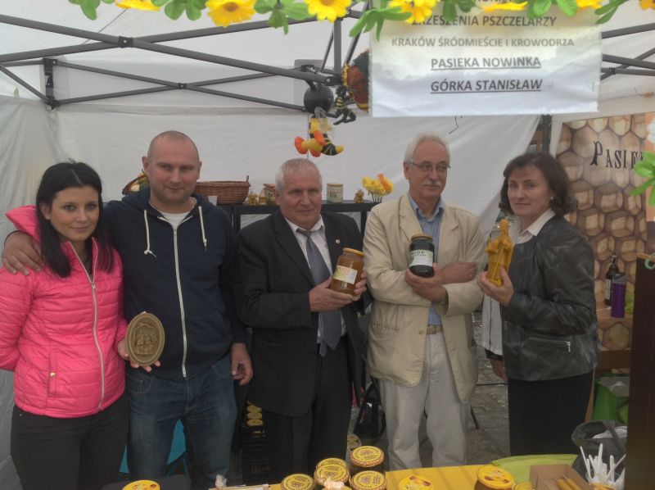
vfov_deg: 40.6
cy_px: 245
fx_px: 661
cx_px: 328
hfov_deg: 52.7
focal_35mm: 35
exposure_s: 1/195
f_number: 2.4
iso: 50
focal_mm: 4.28
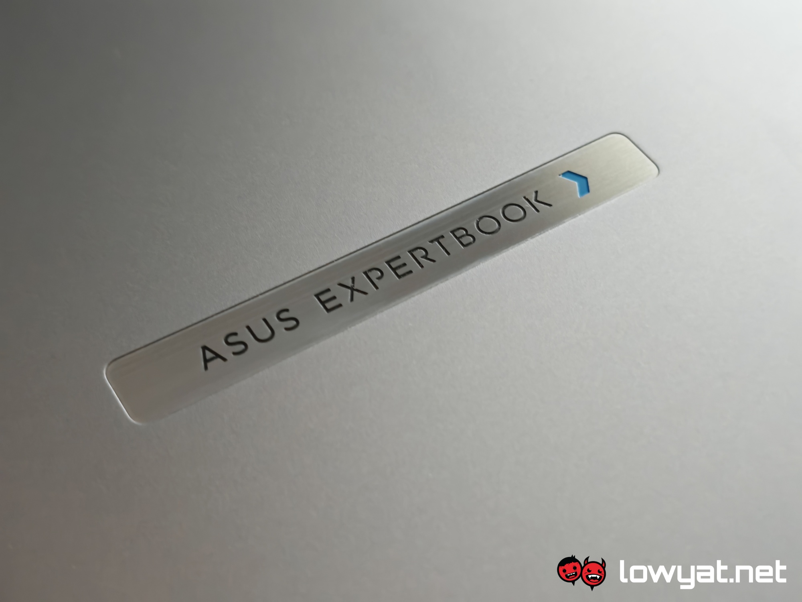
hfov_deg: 41.2
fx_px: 1066
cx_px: 401
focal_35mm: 46
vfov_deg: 31.5
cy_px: 301
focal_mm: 5.4
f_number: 1.6
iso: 500
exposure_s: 1/50
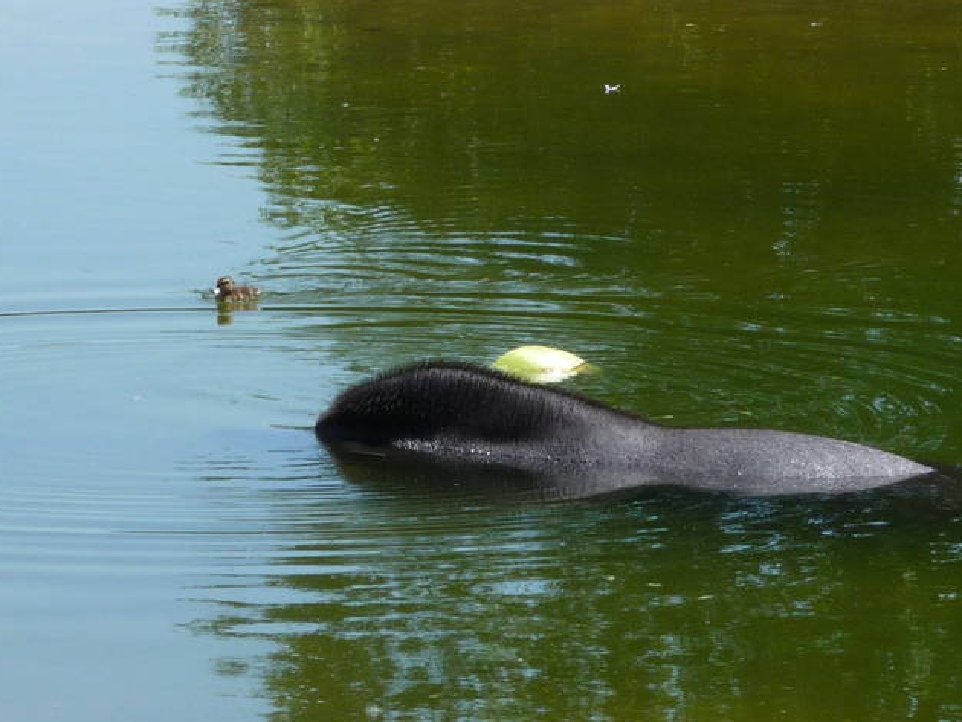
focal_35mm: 358
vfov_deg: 4.2
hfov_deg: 5.5
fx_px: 9953
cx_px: 14
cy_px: 169
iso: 100
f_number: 4.8
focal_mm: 24.1
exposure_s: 1/400
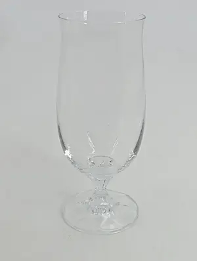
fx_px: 212
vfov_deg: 63.4
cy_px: 130
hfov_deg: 49.9
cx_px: 98
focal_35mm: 28
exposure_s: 1/110
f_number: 1.8
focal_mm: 4.22
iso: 54
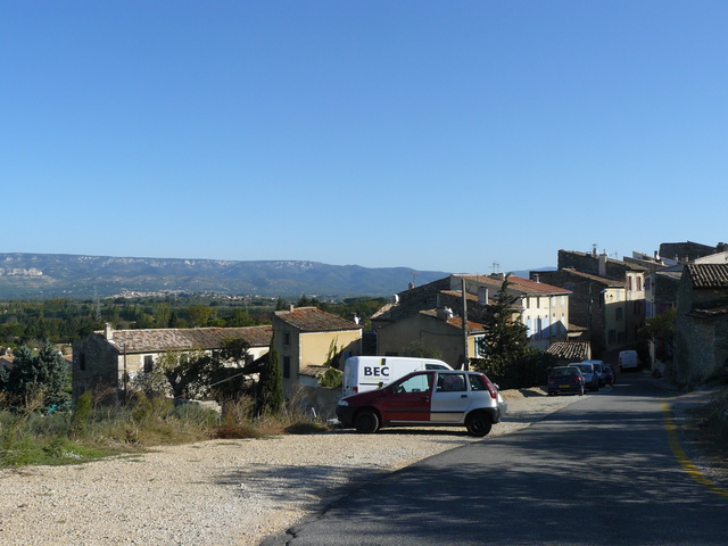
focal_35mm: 36
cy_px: 273
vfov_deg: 39.7
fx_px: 757
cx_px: 364
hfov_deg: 51.4
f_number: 5.6
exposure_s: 1/500
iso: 100
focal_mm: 6
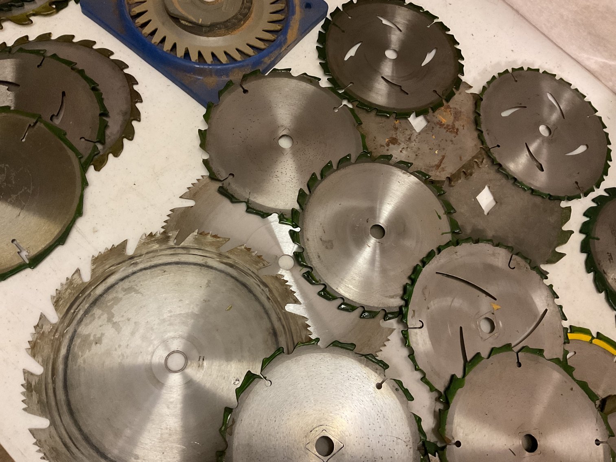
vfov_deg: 48.2
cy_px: 231
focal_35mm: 29
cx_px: 308
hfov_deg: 61.7
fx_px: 516
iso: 320
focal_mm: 3
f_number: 1.8
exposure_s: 1/40
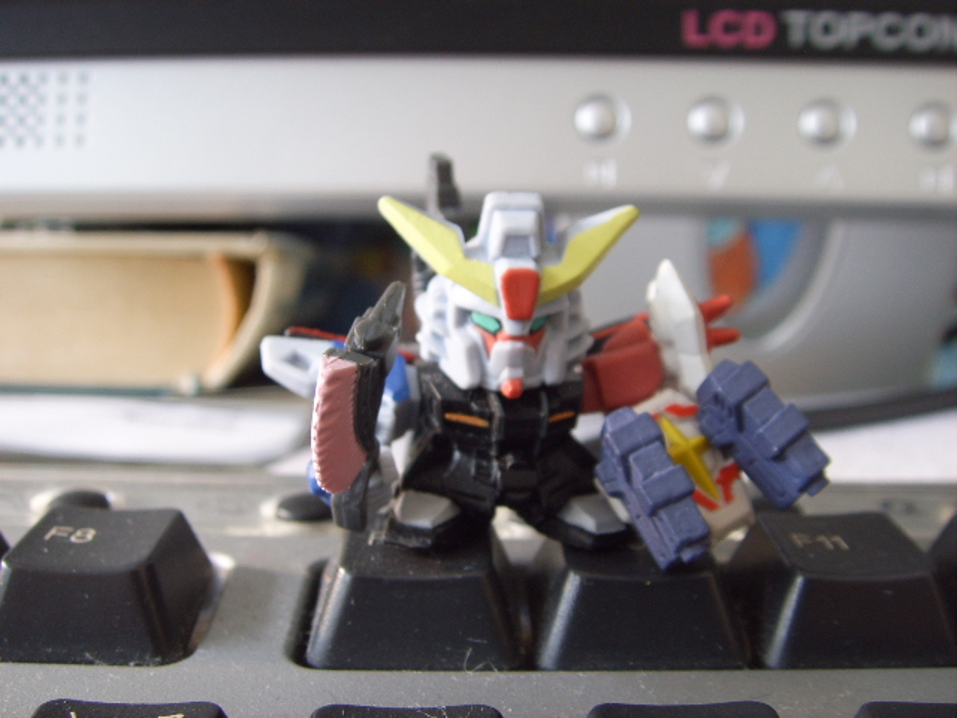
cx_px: 478
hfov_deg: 47.9
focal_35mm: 39
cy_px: 359
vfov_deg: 36.8
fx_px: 1078
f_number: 3.5
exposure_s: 1/3
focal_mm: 6.6
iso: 63
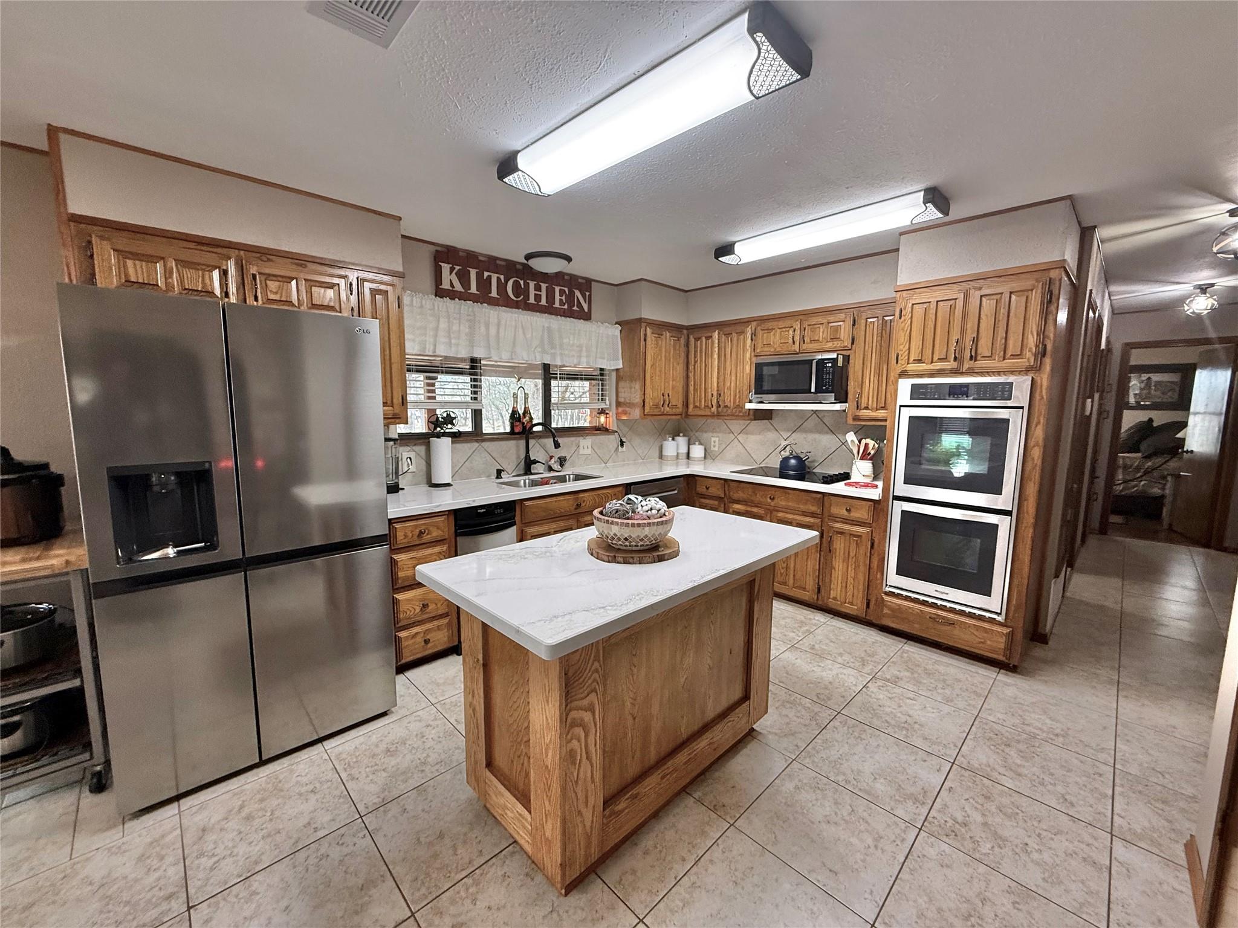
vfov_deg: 85.7
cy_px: 464
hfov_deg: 102.1
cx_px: 619
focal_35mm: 14
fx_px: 501
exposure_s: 1/120
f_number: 2.2
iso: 200
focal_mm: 2.22
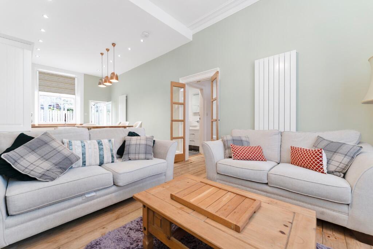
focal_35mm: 14
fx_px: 145
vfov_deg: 81.2
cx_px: 186
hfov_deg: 104.2
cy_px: 124
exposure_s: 1/4
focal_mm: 14
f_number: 7.1
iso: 200
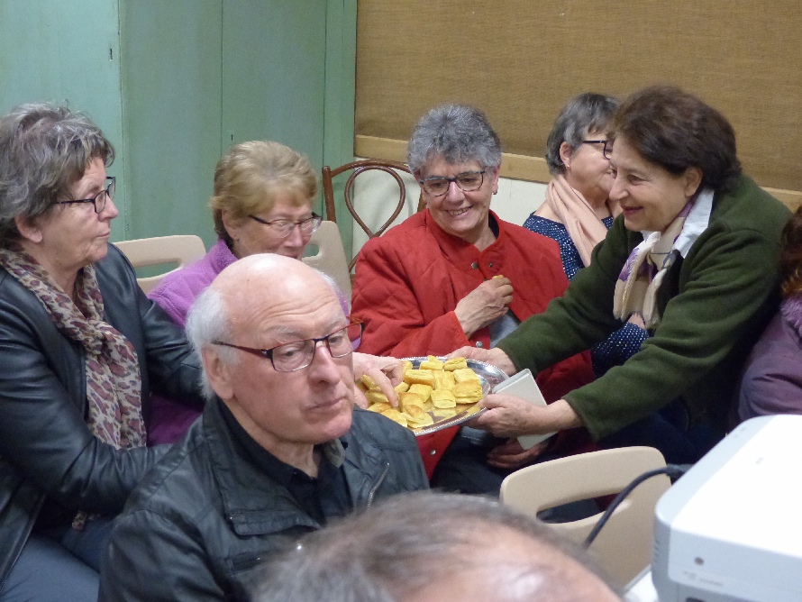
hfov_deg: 36.8
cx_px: 401
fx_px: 1205
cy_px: 301
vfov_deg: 28.0
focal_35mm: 52
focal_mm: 9.4
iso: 800
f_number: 2.8
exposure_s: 1/60
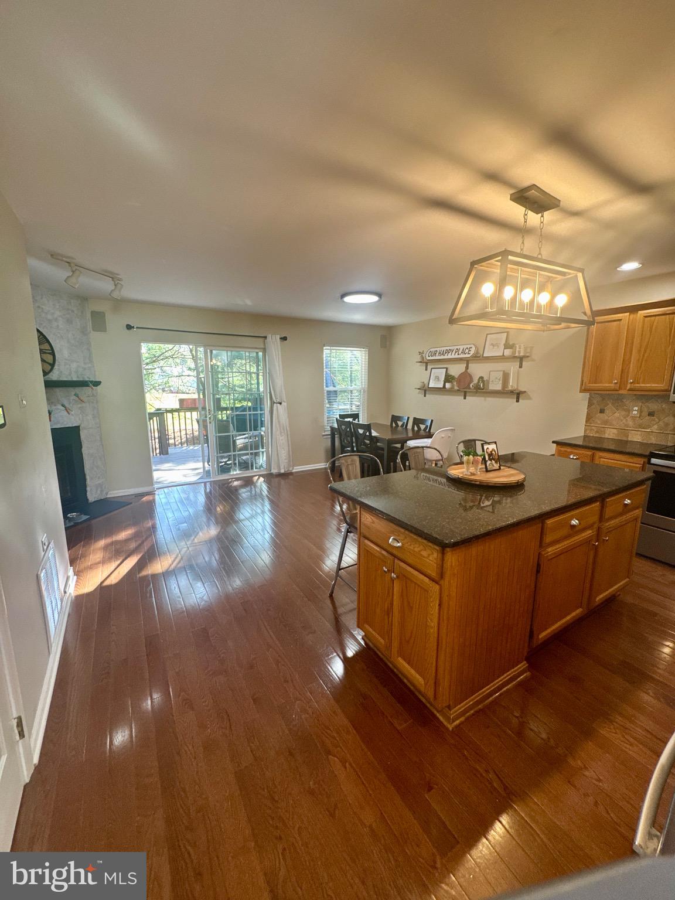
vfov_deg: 102.1
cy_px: 450
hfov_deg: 85.7
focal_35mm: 14
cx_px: 338
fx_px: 364
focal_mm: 2.22
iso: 160
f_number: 2.2
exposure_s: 1/60
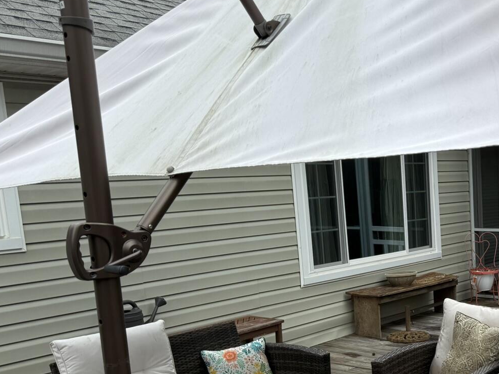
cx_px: 498
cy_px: 301
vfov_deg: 28.5
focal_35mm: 50
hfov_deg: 34.7
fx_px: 721
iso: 80
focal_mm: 6.76
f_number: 1.78
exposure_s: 1/2000
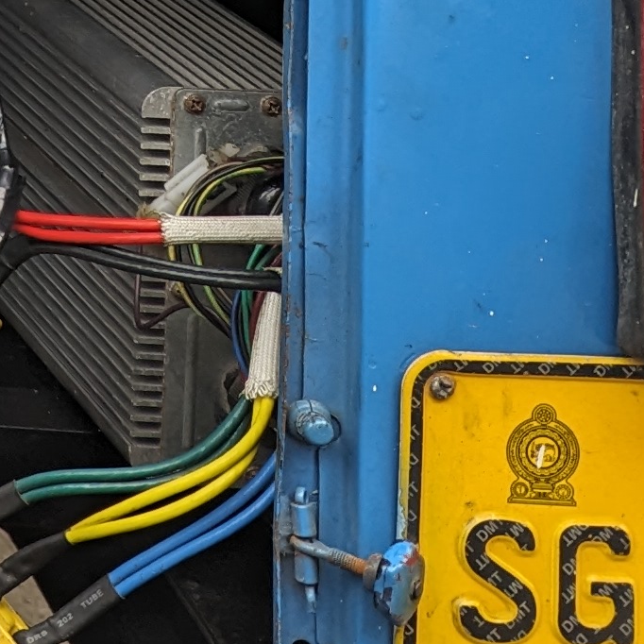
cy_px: -545
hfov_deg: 10.6
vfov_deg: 12.5
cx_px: -1157
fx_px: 2673
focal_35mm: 127
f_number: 1.85
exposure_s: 1/250
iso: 27
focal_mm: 6.81
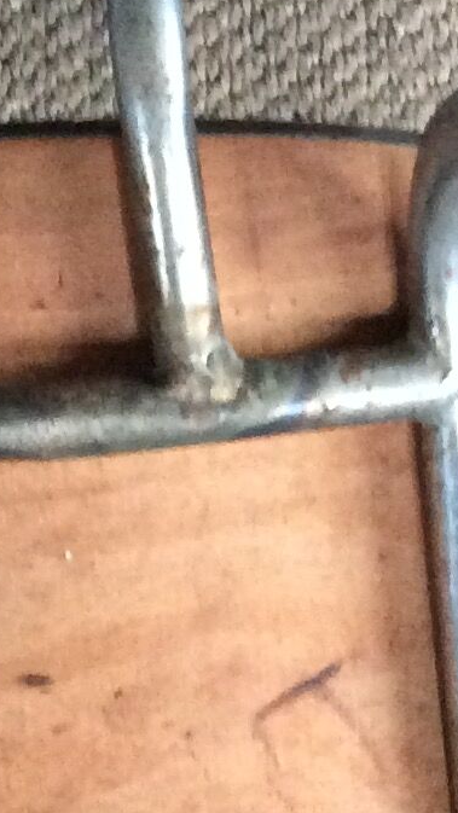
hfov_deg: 9.0
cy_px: 495
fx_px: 2891
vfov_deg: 16.0
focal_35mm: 134
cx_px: 80
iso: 320
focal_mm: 3.3
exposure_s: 1/17
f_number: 2.4
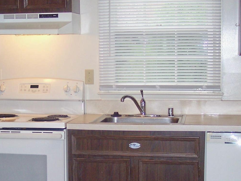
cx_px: 107
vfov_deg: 18.4
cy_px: 117
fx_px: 557
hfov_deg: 24.4
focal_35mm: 80
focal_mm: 8
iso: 140
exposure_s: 1/60
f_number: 2.8
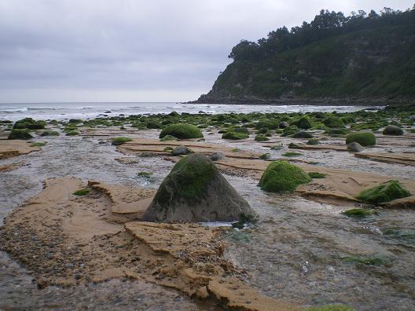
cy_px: 156
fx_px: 456
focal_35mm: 38
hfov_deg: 49.0
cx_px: 208
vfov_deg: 37.7
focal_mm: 6.3
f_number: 4.6
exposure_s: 1/200
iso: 64
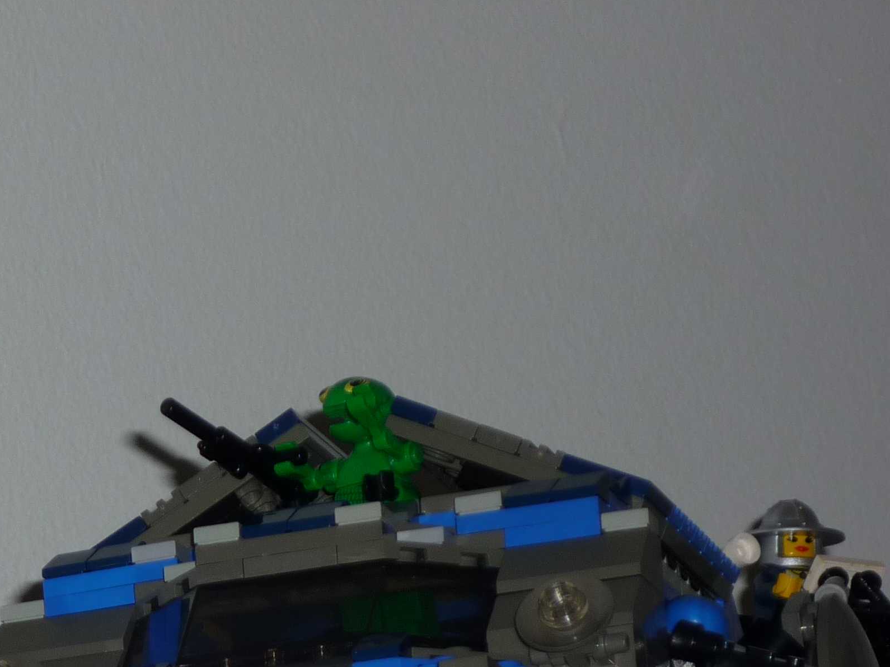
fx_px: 6967
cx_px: 111
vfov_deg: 5.5
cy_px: 673
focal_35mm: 271
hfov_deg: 7.3
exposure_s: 1/60
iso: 100
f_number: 5.9
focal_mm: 22
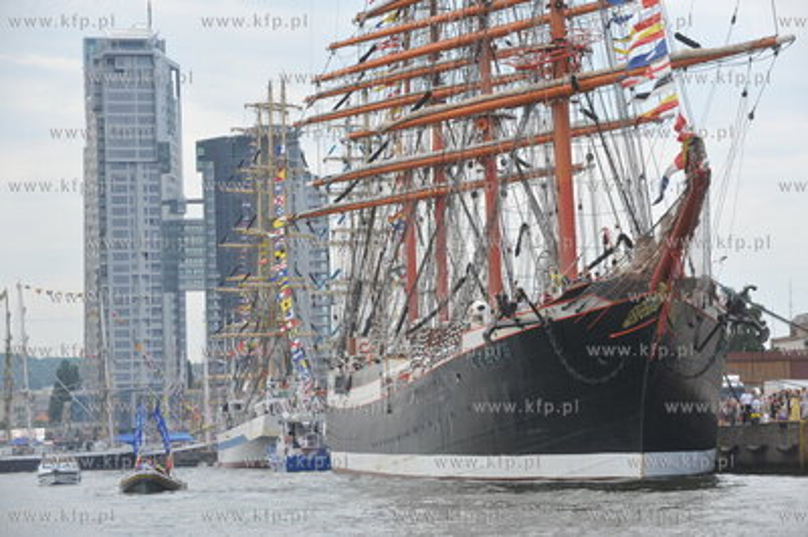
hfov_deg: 17.1
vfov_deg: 11.4
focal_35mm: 120
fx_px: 2691
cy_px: 268
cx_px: 404
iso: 500
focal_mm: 120
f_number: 7.1
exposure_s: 1/1000
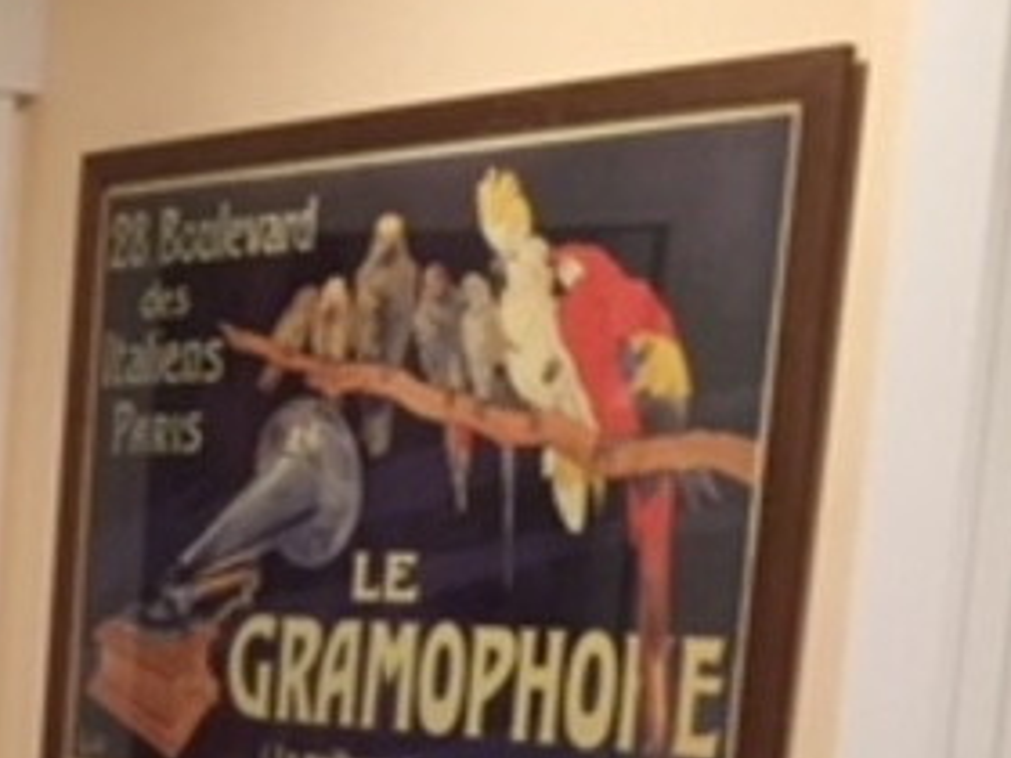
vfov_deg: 13.2
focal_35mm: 106
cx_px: -672
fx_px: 3096
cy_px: 1133
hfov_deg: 16.3
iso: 125
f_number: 2.2
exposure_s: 1/30
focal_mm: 4.15
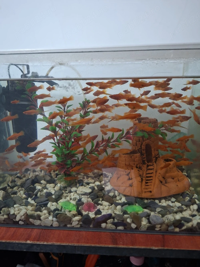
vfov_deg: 73.9
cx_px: 100
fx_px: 177
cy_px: 134
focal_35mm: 23
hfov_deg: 58.9
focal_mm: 5.54
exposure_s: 1/50
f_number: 1.8
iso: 250
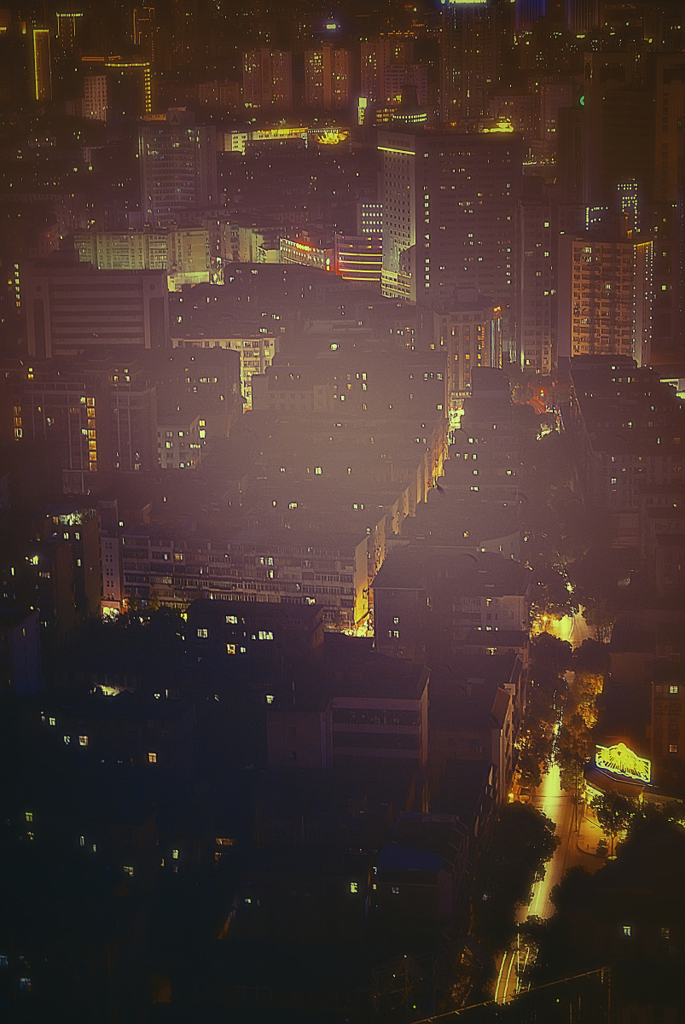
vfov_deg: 24.6
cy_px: 512
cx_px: 342
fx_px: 2348
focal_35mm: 82
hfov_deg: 16.6
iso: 100
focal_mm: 55
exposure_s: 5
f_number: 7.1
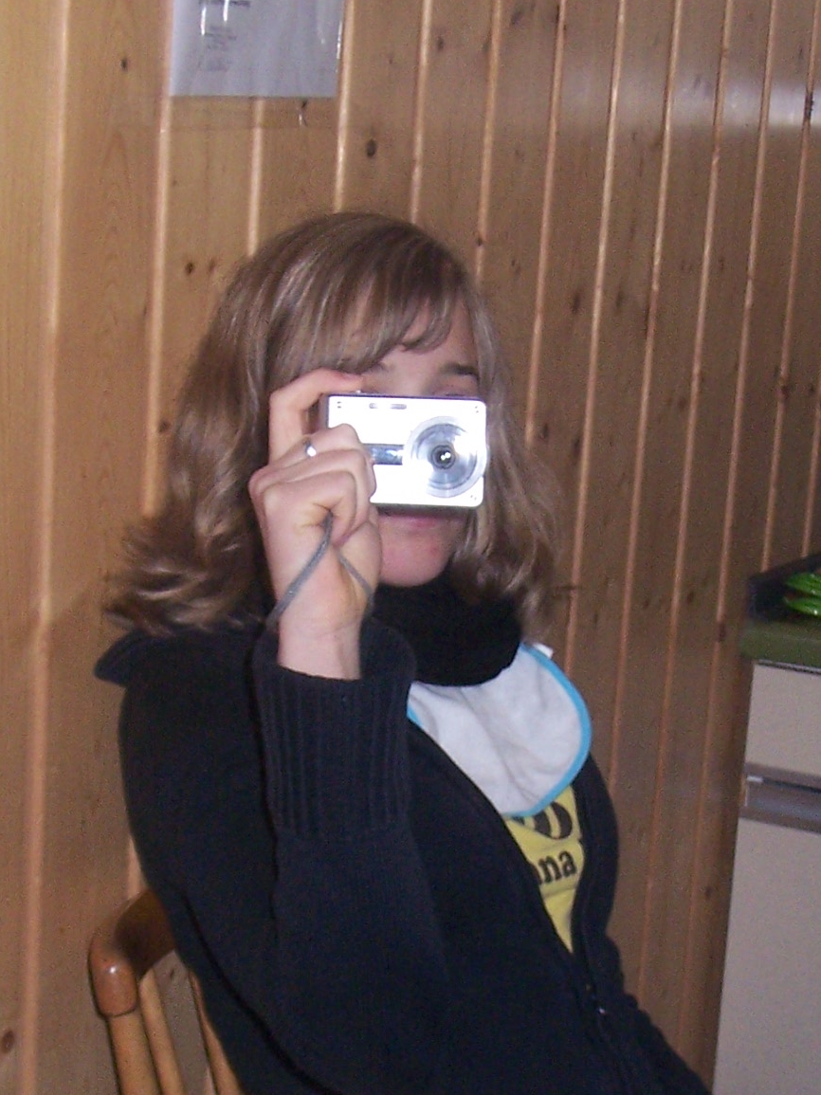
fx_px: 2752
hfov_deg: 17.0
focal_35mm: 87
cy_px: 725
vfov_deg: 22.4
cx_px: 452
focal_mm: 6.4
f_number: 3.9
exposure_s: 1/60
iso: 125
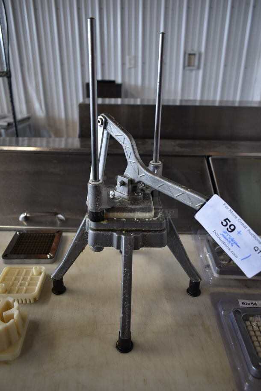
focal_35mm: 27
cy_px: 196
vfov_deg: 67.3
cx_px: 130
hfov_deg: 48.0
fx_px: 293
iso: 250
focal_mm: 18
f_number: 3.5
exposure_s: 1/30
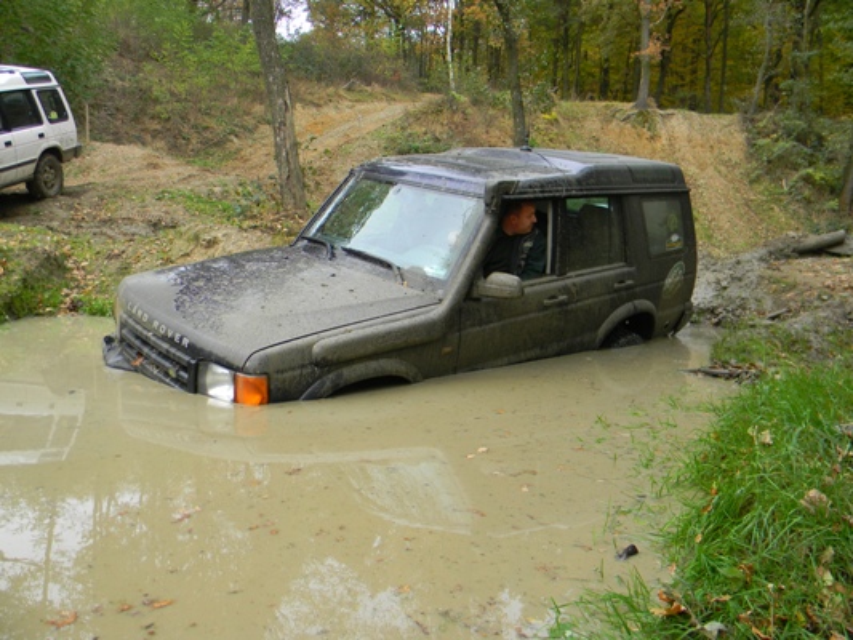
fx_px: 690
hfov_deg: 63.4
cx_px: 426
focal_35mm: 28
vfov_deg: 49.8
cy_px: 320
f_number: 3.5
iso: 80
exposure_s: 1/91
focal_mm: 5
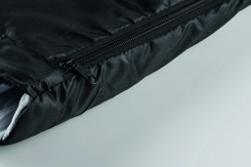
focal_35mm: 245
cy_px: 35
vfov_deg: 5.6
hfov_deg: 8.4
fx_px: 1707
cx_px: 16
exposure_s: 1/125
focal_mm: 105
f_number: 14
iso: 100
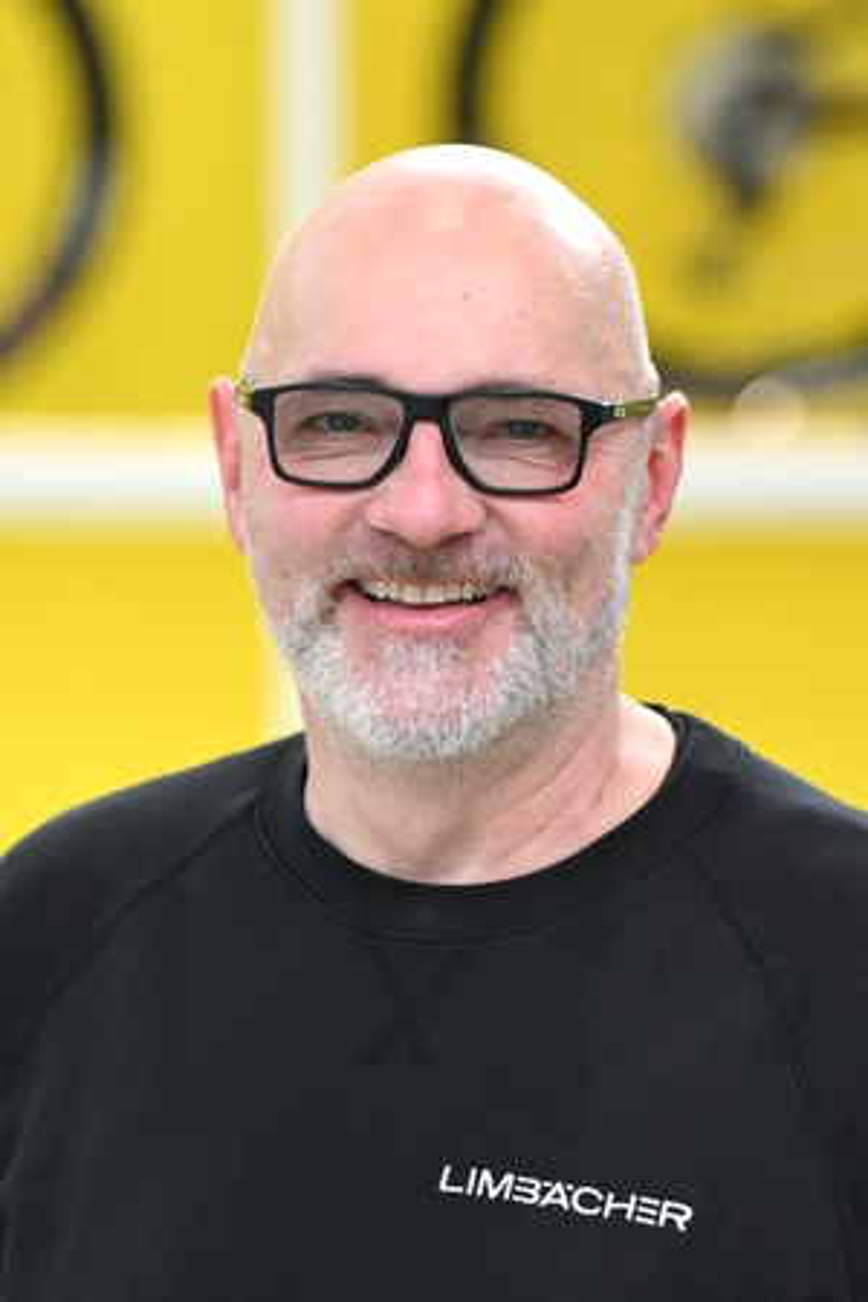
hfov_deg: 10.9
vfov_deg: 16.3
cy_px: 651
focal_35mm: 126
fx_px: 4557
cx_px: 434
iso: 800
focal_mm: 126
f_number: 2.8
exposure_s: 1/400
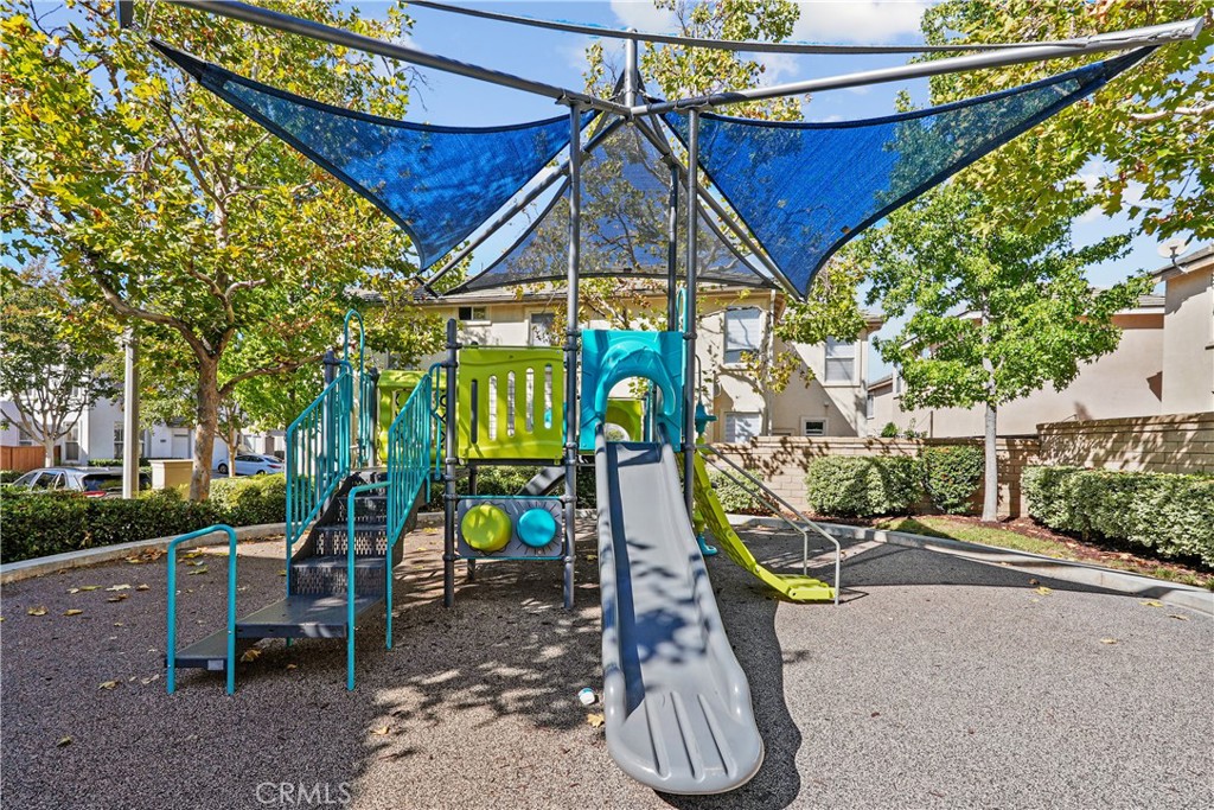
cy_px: 405
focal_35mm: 16
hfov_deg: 96.7
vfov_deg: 73.8
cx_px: 607
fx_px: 540
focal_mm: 16
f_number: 11
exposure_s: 1/125
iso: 250
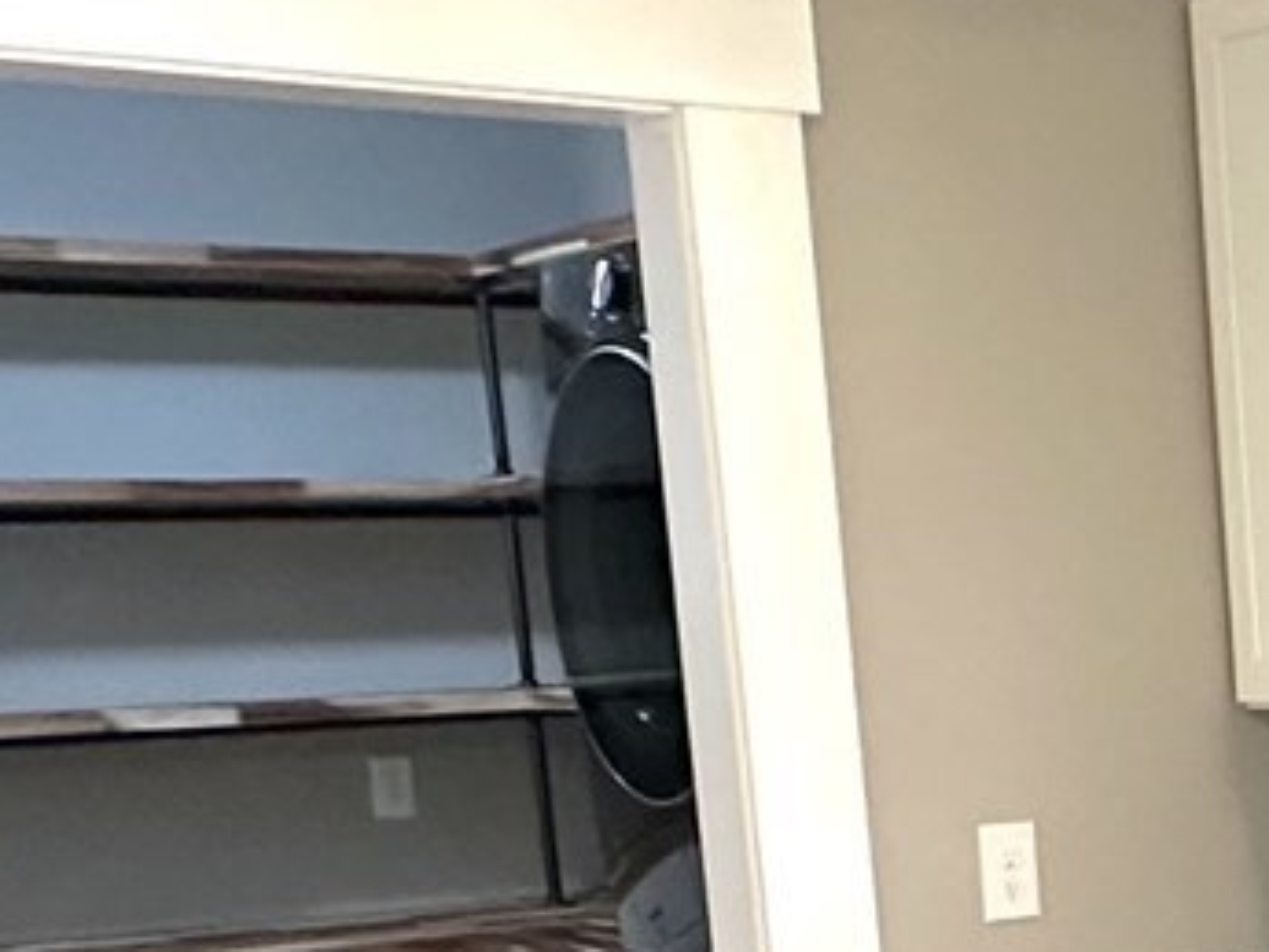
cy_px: 1239
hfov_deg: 20.7
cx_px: 1791
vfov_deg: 16.8
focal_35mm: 83
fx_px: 3044
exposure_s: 1/120
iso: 250
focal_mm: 2.22
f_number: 2.2
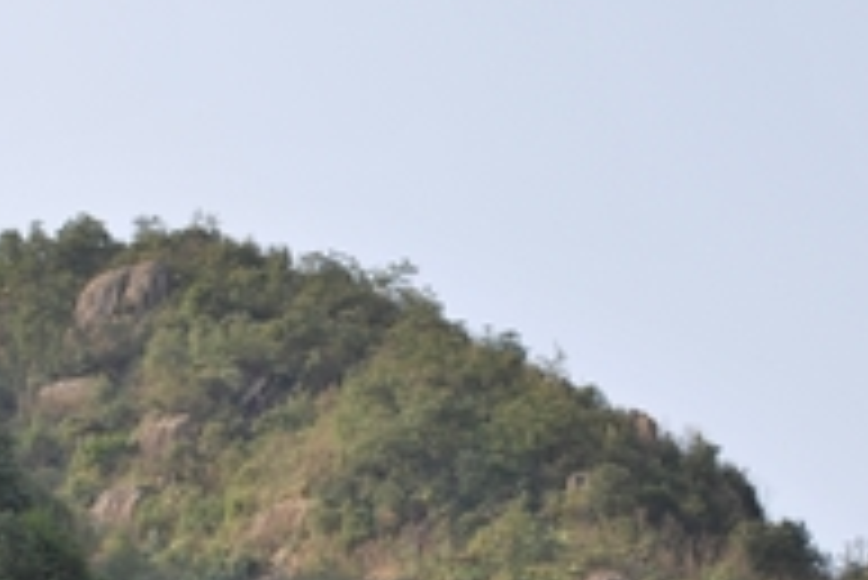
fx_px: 3933
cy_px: 454
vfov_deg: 8.4
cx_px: 342
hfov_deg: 12.6
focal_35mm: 163
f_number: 6.3
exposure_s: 1/200
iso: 100
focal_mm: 42
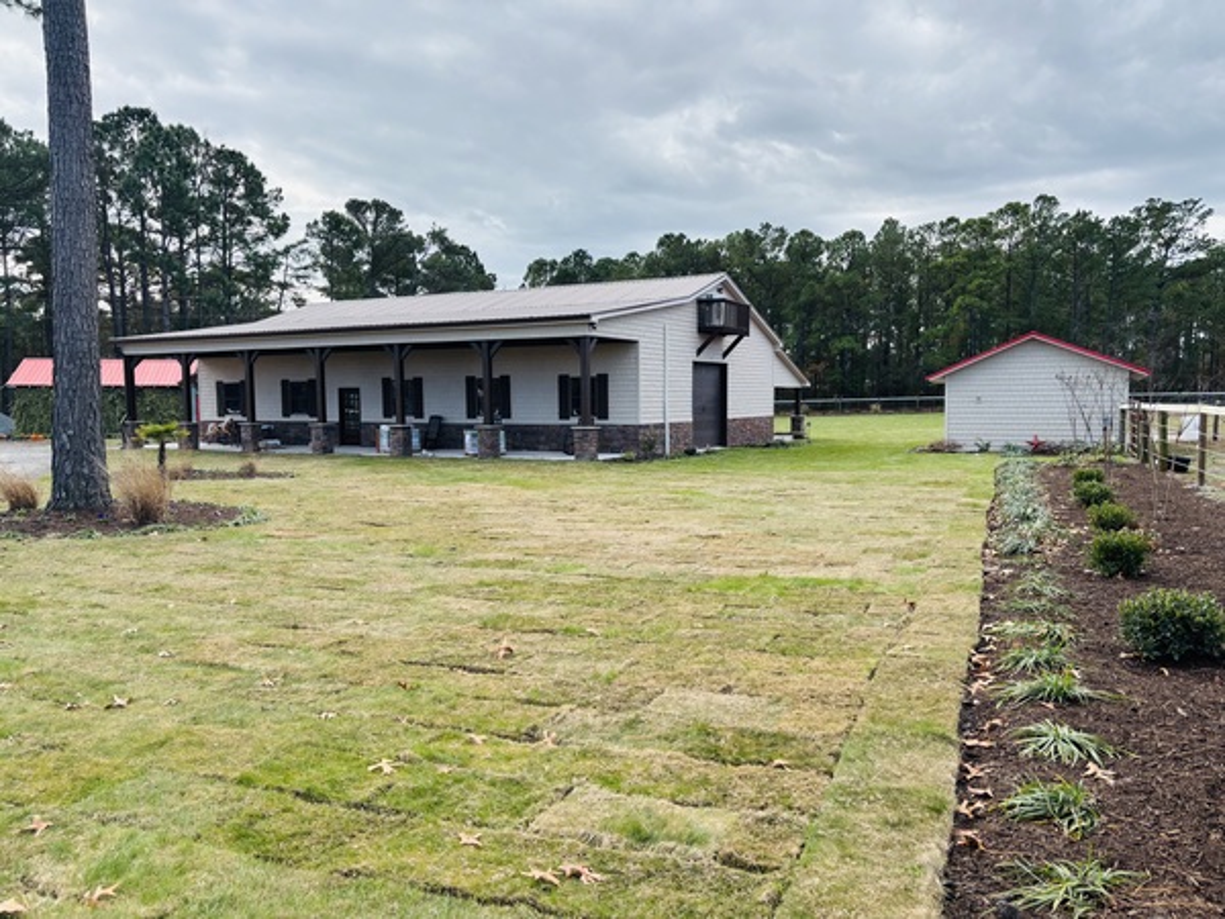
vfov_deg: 53.1
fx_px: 920
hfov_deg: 67.3
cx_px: 612
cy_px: 460
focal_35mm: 26
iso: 50
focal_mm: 5.96
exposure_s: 1/1295
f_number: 1.6
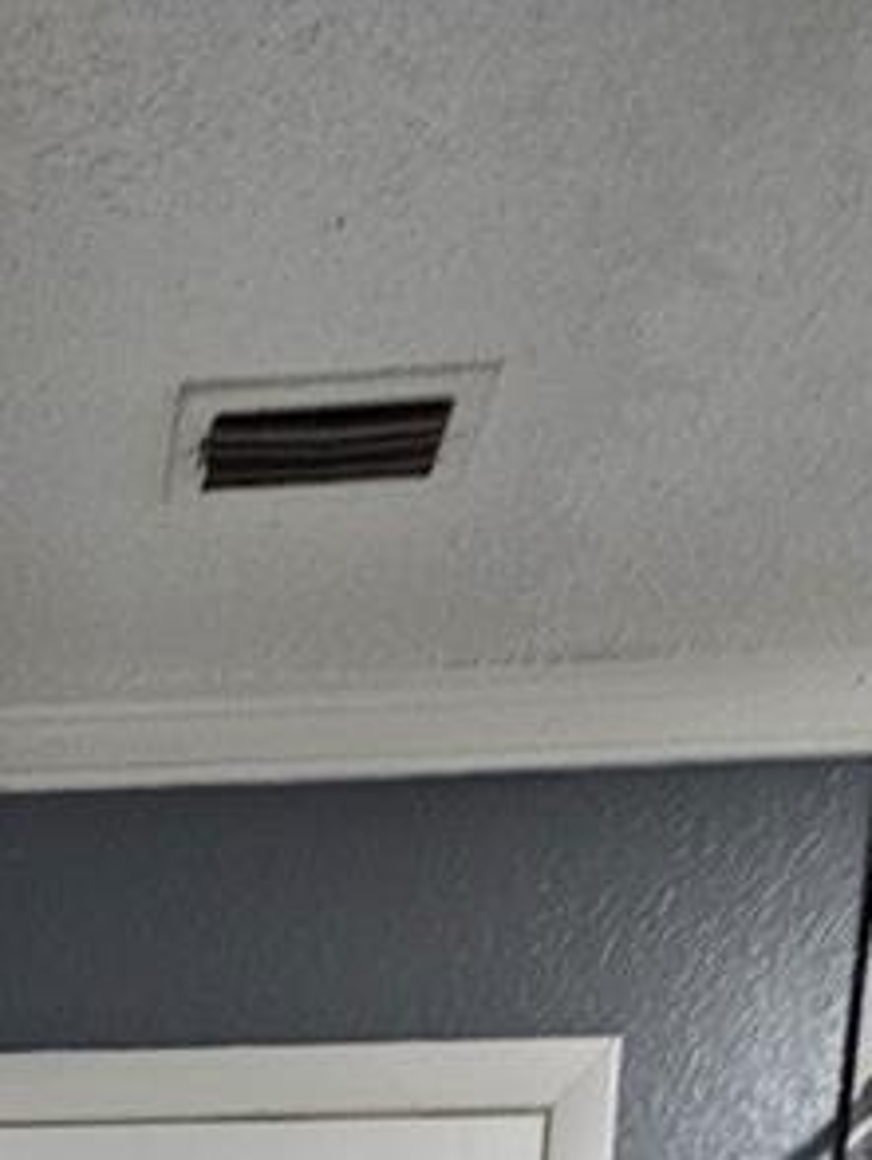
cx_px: -213
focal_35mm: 53
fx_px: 1778
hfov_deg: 24.6
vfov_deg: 20.0
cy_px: 2269
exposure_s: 1/40
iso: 320
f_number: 2.2
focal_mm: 2.2
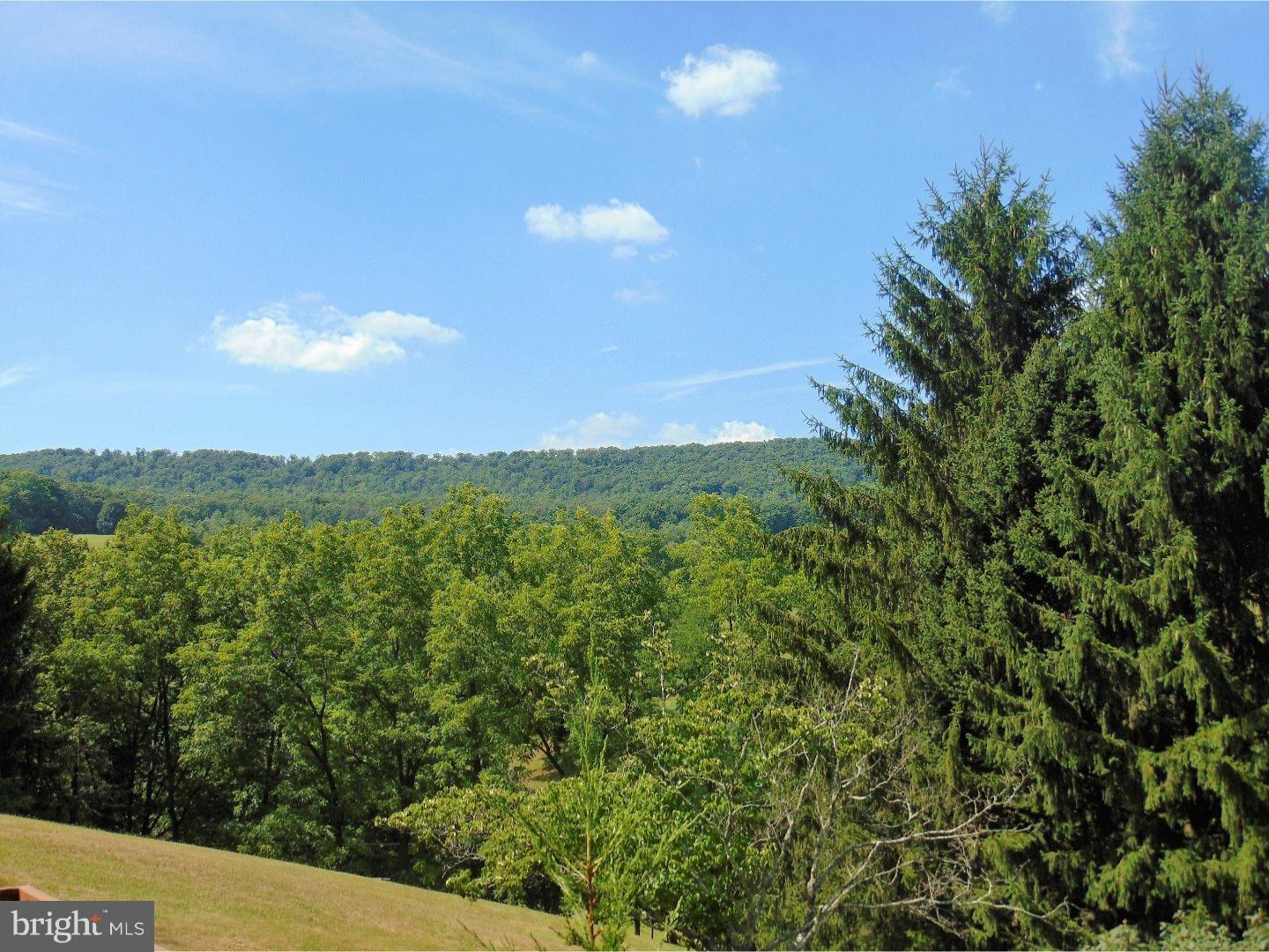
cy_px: 476
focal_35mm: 42
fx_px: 1540
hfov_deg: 44.8
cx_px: 634
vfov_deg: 34.3
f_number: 3.3
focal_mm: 7.6
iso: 80
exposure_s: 1/800
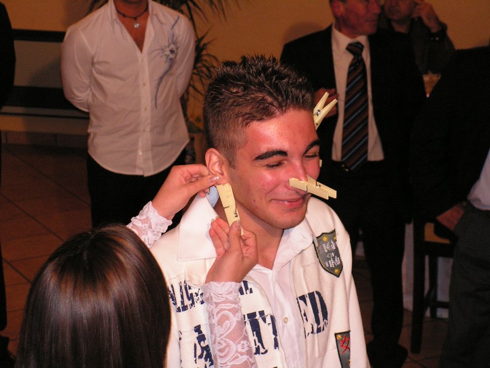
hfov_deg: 19.1
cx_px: 245
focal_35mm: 103
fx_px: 1458
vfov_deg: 14.4
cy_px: 184
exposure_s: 1/100
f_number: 3.4
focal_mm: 17.3
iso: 200
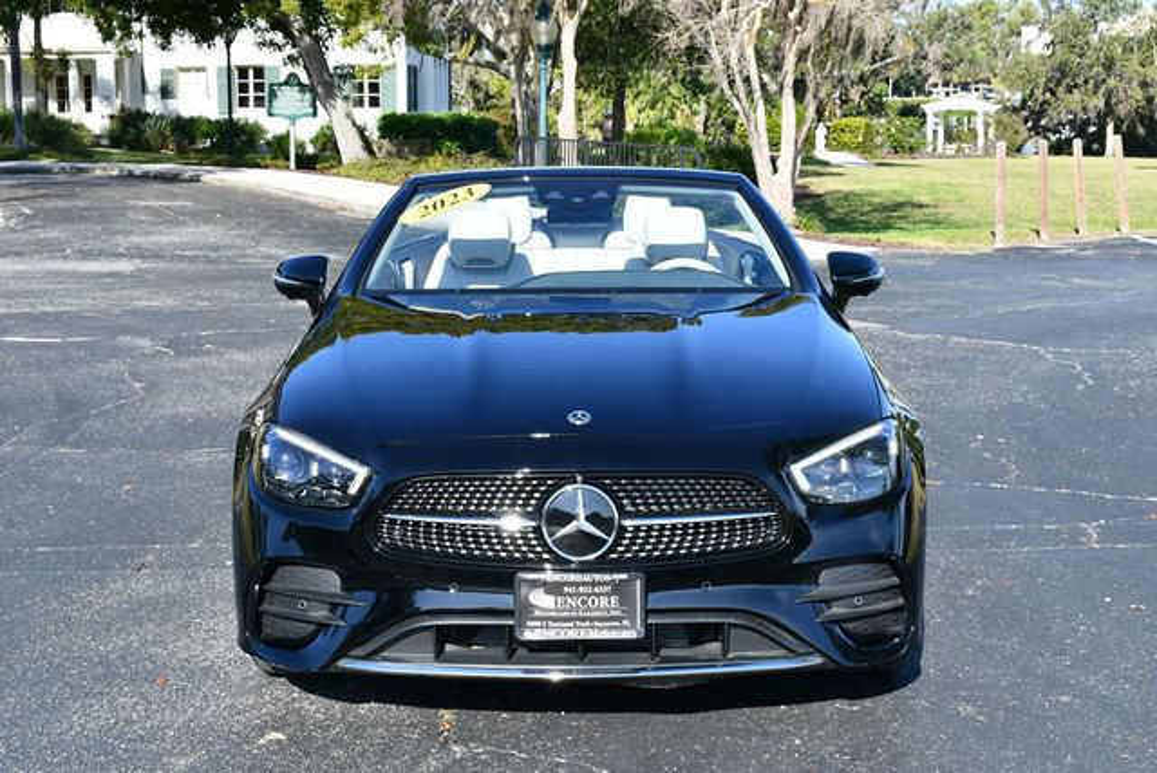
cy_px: 386
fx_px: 1930
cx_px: 578
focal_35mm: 60
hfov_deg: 33.4
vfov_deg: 22.7
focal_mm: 30
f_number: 8
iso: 160
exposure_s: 1/250
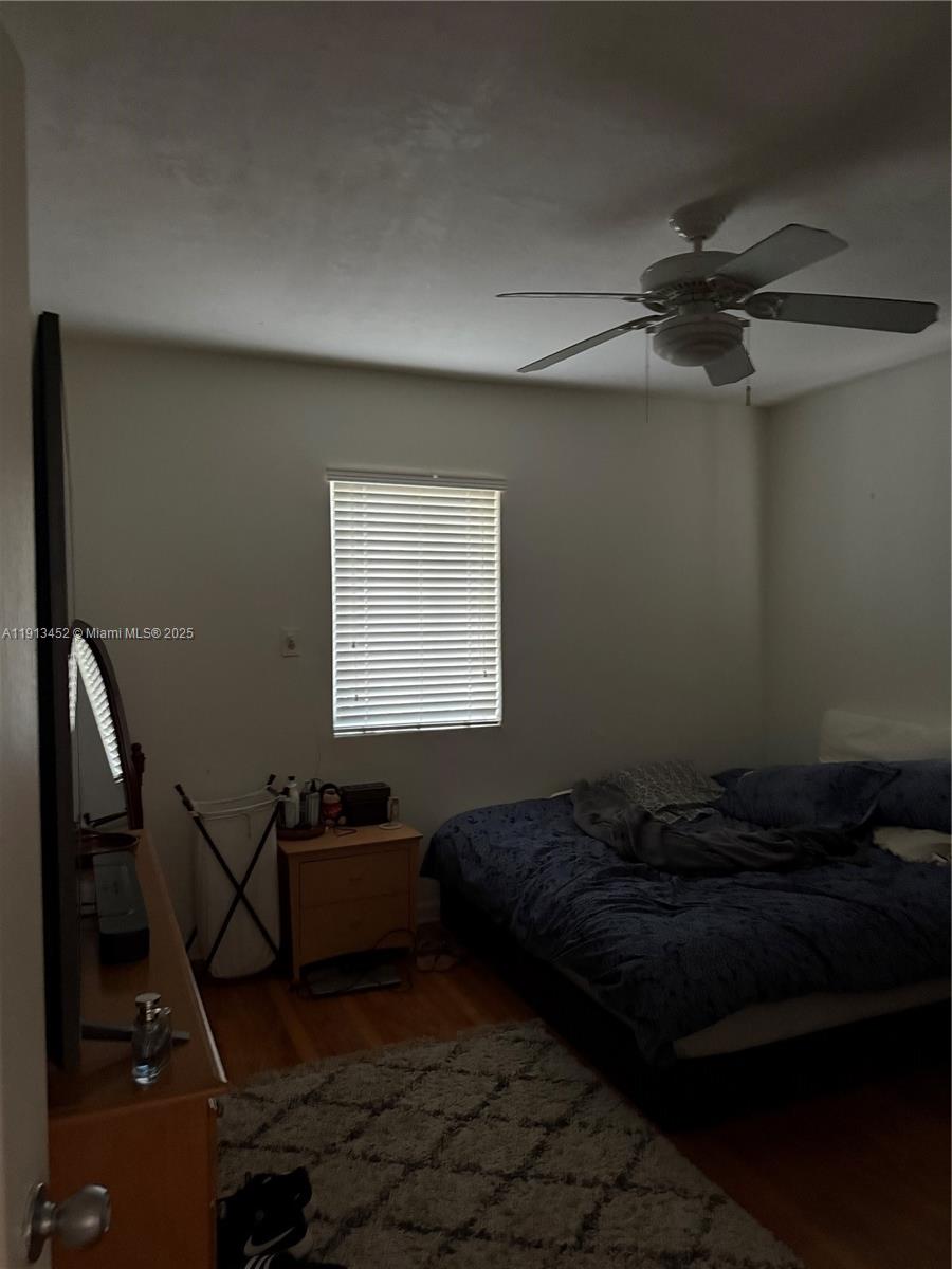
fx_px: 880
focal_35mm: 24
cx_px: 476
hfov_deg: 56.8
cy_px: 634
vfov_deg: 71.6
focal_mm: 6.76
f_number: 1.78
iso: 1000
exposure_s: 1/36
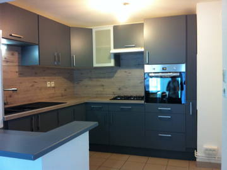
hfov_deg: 52.6
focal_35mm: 35
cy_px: 85
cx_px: 114
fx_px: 230
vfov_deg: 40.7
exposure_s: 1/15
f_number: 2.8
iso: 200
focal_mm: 3.85
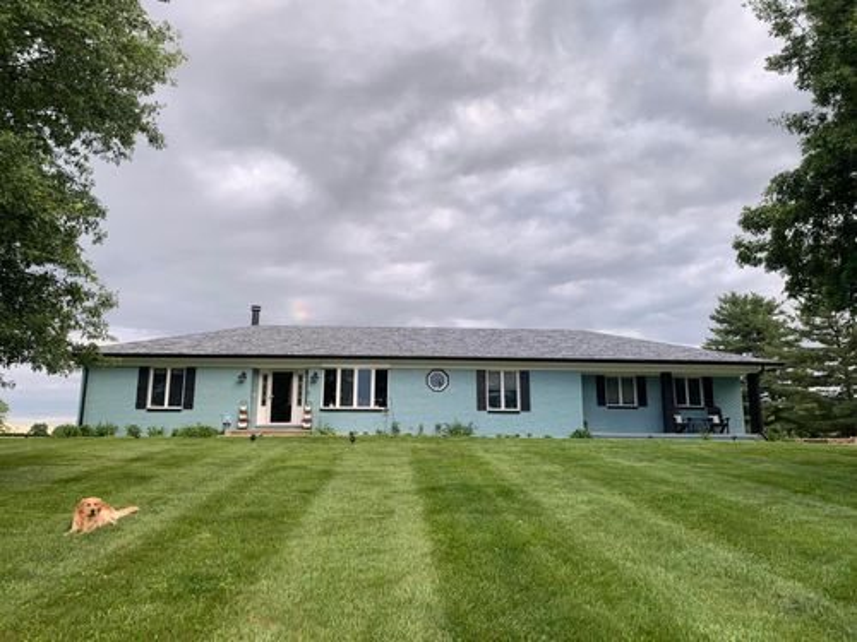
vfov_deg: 53.1
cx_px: 428
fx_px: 644
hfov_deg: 67.3
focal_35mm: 26
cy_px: 321
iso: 50
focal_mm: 4.25
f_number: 1.8
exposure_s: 1/121
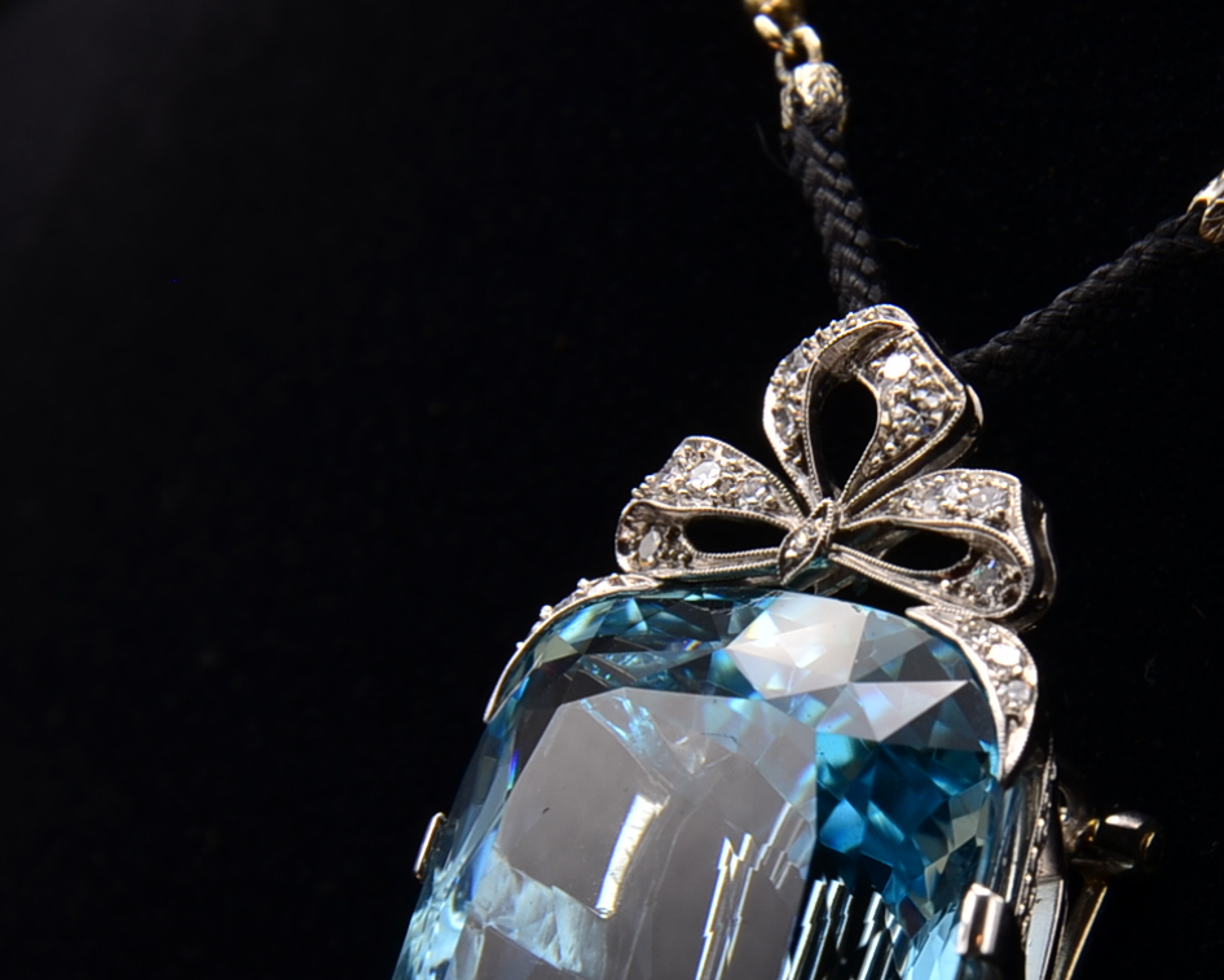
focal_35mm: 384
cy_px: 759
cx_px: 853
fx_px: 13920
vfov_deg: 4.0
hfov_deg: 5.0
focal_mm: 105
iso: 100
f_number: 11
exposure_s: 1/20
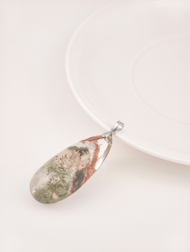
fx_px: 621
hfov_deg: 17.4
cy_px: 126
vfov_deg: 23.0
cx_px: 95
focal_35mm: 85
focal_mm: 22.48
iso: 125
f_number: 2.67
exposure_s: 1/200
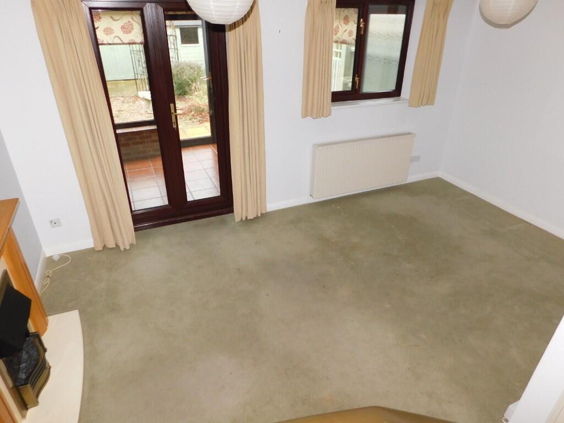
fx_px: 375
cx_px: 282
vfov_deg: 58.9
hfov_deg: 73.9
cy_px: 212
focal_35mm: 23
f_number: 3
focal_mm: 4
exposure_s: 1/30
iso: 200
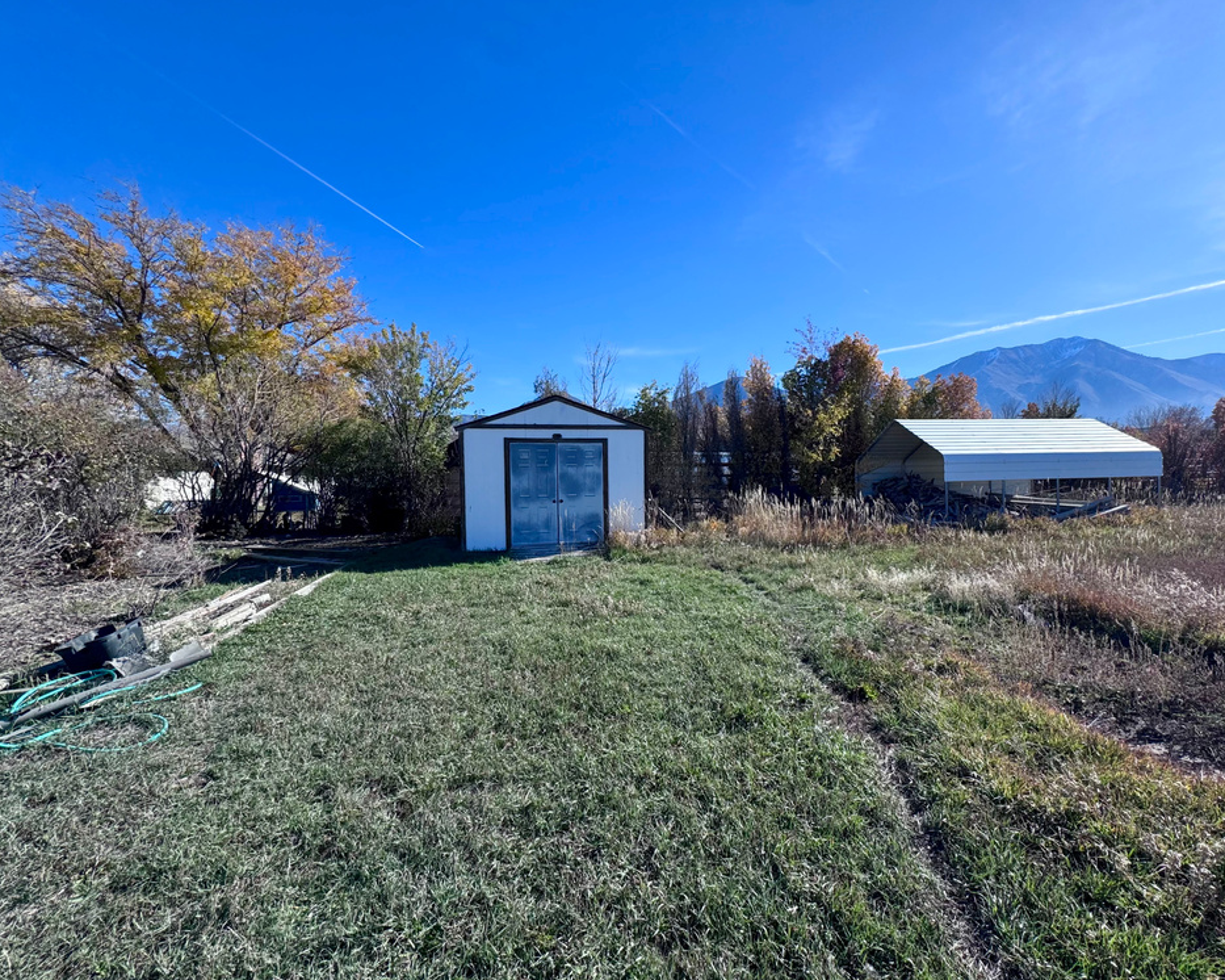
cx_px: 650
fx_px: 544
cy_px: 497
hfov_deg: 96.7
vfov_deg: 84.0
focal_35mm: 15
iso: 50
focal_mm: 2.22
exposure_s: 1/2674
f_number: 2.2
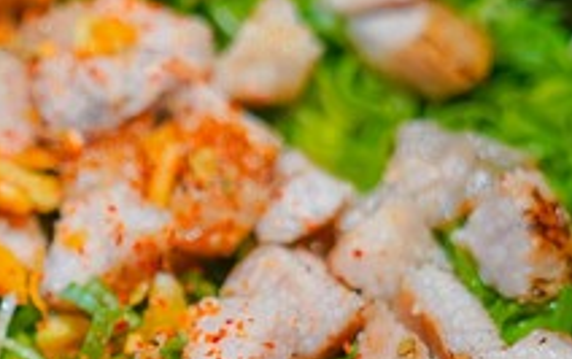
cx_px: -30
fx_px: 3121
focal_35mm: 200
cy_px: 383
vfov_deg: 6.6
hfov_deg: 10.4
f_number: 2.8
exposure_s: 1/50
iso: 125
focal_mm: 49
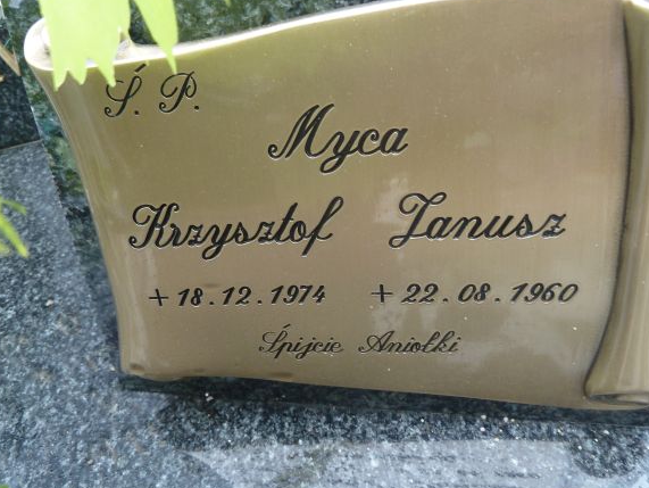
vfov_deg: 49.8
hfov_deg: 63.3
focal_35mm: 28
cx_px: 353
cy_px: 258
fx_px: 525
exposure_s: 1/30
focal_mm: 4.1
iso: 80
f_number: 3.3
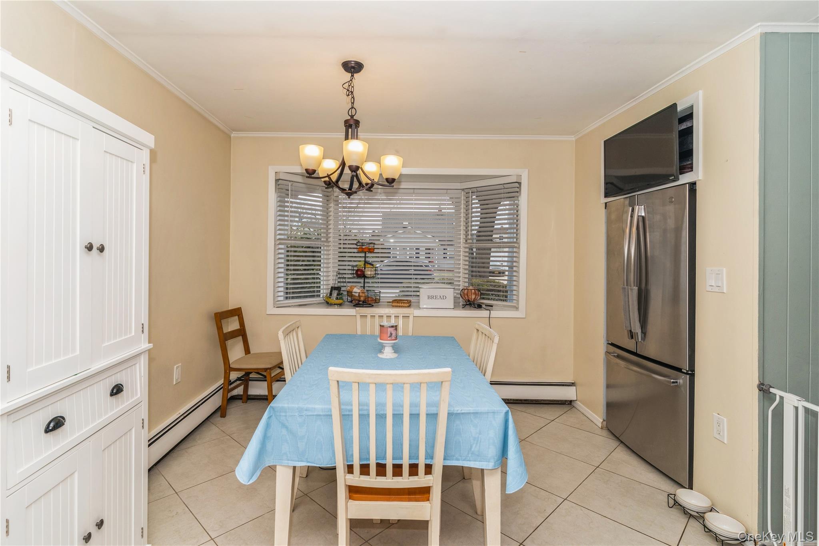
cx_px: 410
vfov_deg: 70.4
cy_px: 273
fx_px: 387
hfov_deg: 93.3
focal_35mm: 17
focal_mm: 17
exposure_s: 1/160
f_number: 8
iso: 400
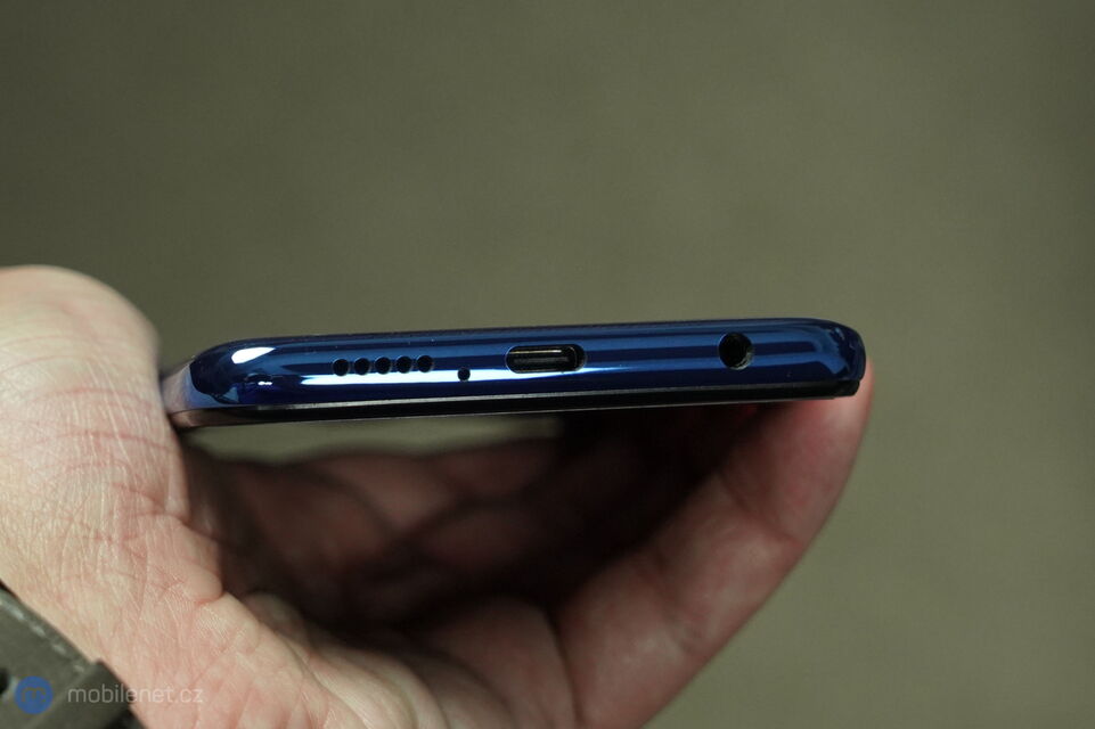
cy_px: 364
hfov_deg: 36.3
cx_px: 548
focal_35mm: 55
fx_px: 1672
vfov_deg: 24.6
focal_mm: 55
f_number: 6.3
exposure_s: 1/250
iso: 3200
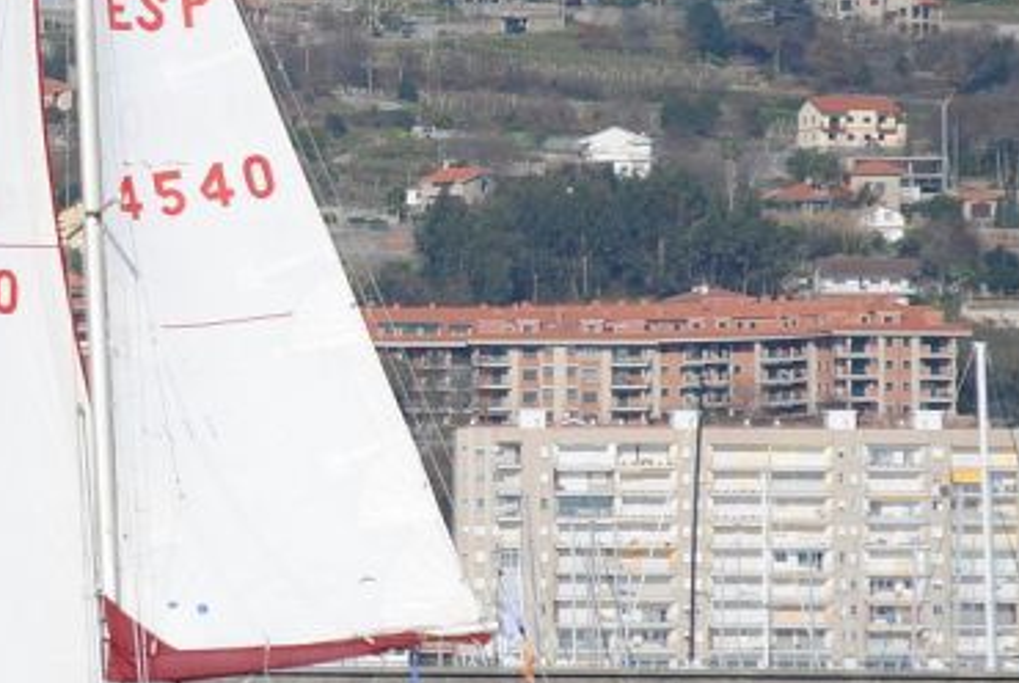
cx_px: 182
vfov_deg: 3.2
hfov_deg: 4.7
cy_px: 392
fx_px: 12420
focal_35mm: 438
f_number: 6.3
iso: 100
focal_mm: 135
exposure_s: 1/640
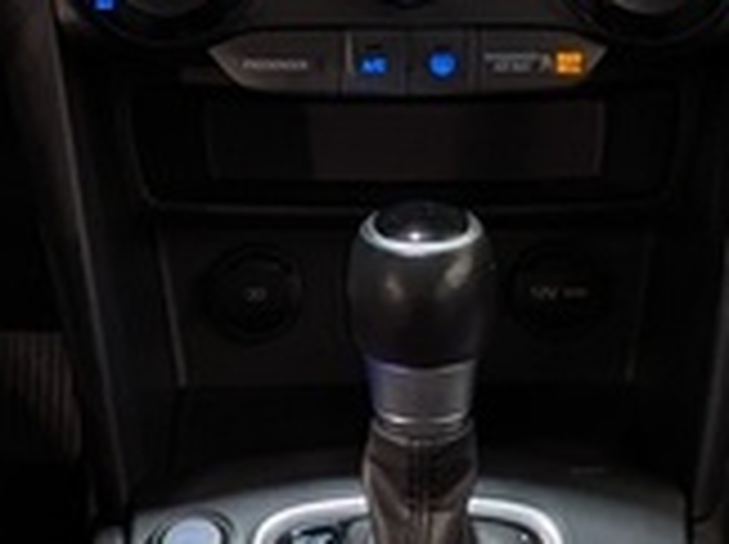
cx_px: 459
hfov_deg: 13.0
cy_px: -396
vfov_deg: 9.3
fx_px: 3196
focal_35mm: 152
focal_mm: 4.53
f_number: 1.7
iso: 28
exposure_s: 1/116
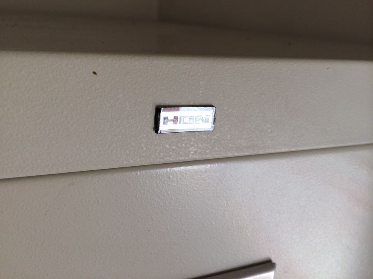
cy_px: 140
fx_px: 323
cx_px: 186
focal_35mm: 30
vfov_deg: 46.8
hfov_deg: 60.0
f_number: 2.2
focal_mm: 4.12
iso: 40
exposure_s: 1/60
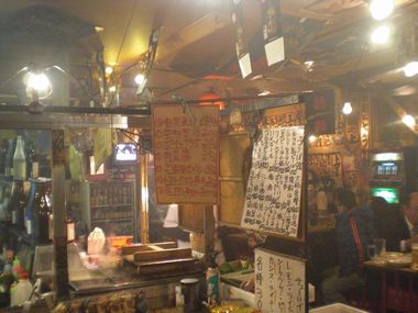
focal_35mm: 38
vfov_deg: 37.7
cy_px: 156
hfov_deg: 49.0
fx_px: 459
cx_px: 209
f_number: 3.1
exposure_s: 1/50
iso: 800
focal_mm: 6.3
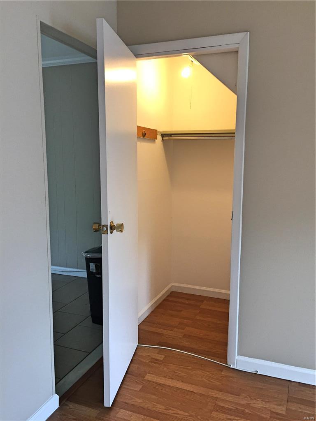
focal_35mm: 29
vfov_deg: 61.7
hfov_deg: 48.2
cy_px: 210
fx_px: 353
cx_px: 158
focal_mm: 4.15
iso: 100
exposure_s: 1/30
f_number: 2.2
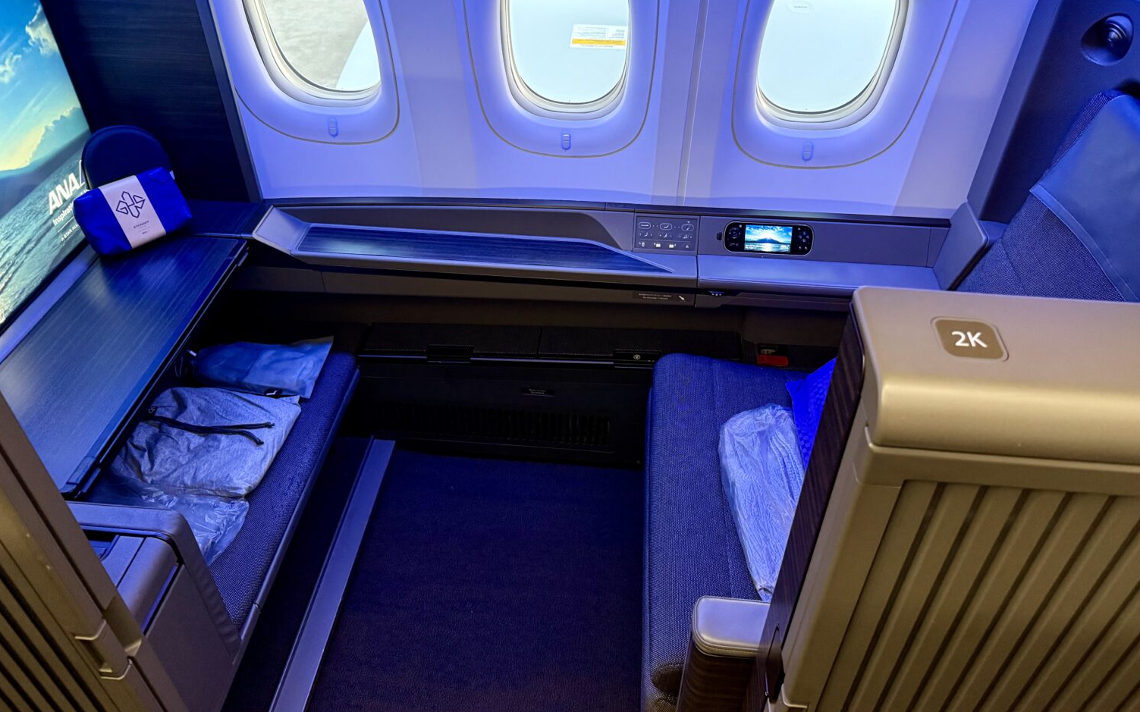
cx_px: 573
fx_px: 808
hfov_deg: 70.4
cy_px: 284
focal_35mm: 26
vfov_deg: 47.3
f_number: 1.78
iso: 640
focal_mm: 6.76
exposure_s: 1/54
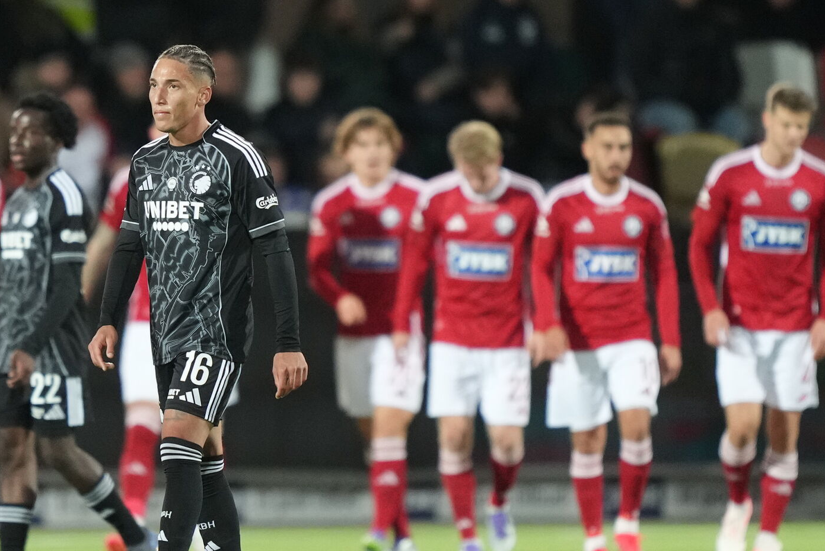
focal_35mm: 552
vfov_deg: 2.5
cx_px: 273
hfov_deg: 3.7
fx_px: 12652
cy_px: 290
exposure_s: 1/1600
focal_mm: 400
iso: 3200
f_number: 2.8
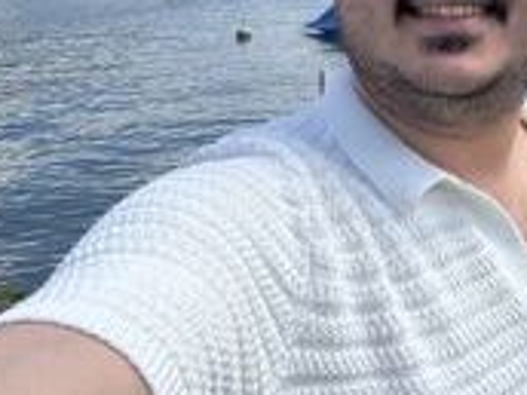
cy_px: -61
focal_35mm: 59
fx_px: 898
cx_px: 558
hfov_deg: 29.9
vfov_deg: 23.0
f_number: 1.9
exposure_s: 1/981
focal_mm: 2.69
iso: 25
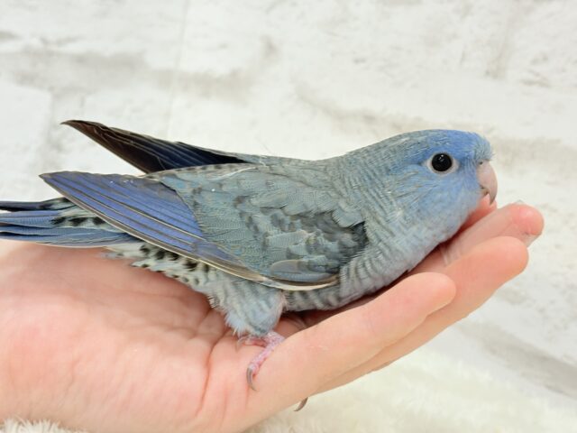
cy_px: 216
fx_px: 867
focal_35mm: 52
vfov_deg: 28.0
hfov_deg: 36.8
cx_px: 288
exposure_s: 1/50
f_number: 1.6
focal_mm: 5.96
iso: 64
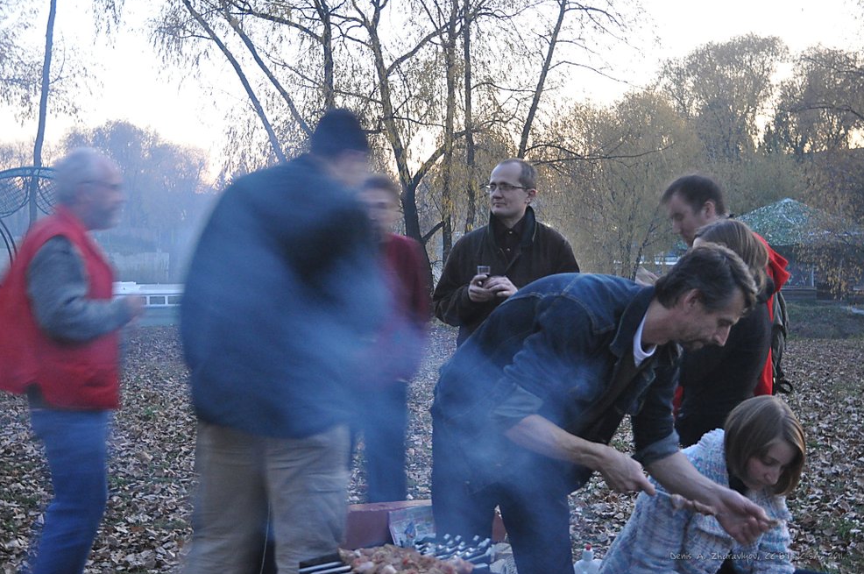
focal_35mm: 55
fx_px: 1307
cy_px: 278
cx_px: 435
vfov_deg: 24.8
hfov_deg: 36.6
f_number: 4.5
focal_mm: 35
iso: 1600
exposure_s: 1/5
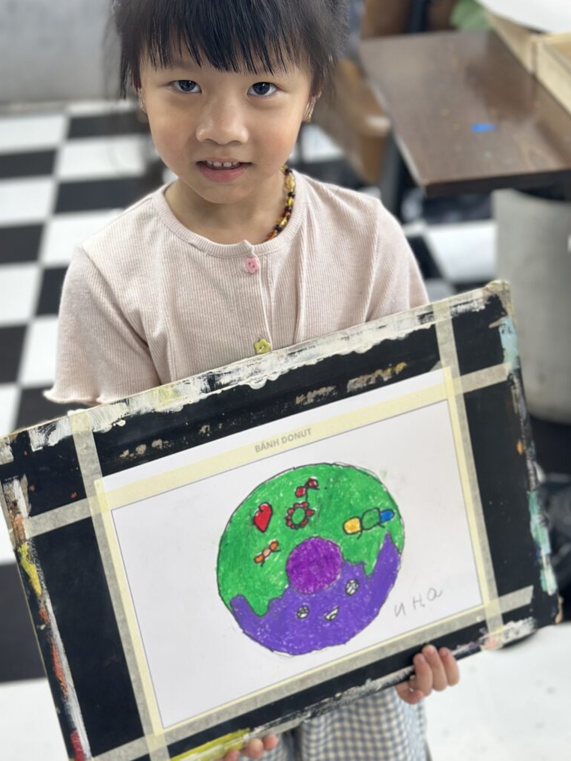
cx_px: 287
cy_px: 354
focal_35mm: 63
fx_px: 1386
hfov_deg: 23.3
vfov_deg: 30.7
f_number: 1.78
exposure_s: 1/100
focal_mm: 6.86
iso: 80
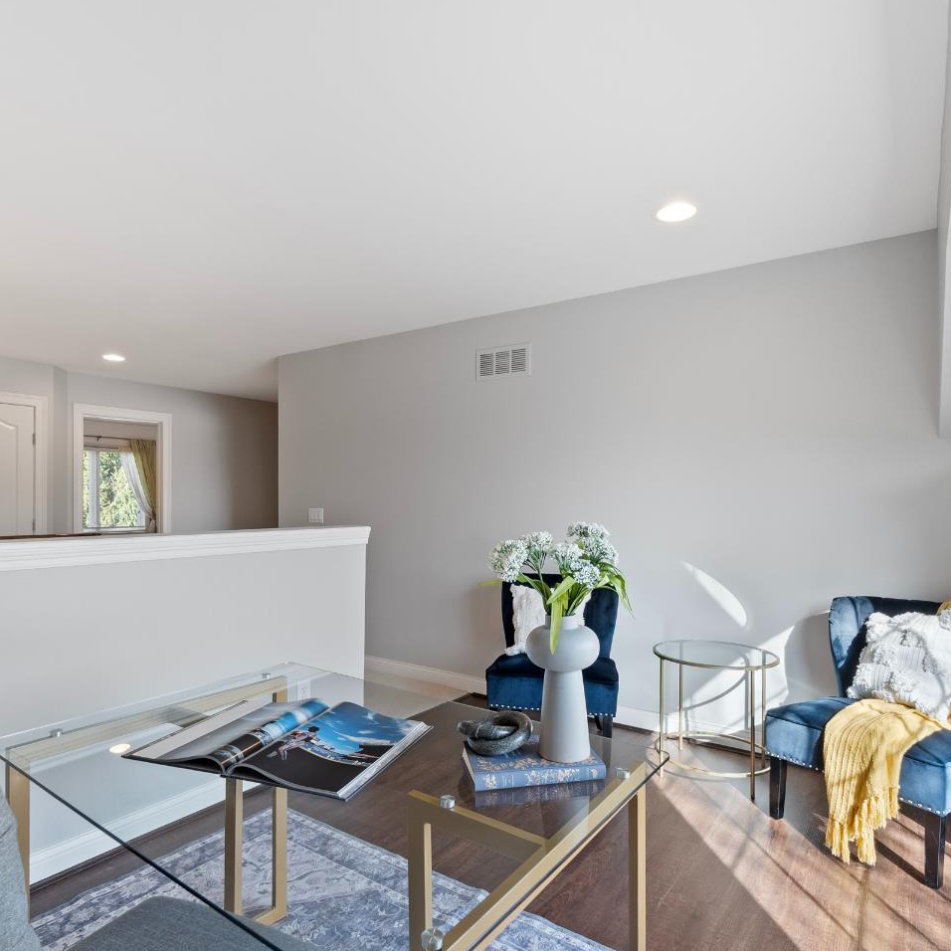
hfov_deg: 74.8
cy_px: 493
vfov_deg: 74.8
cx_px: 475
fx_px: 622
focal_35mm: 20
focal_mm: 10
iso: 400
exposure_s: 1/15
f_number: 5.6
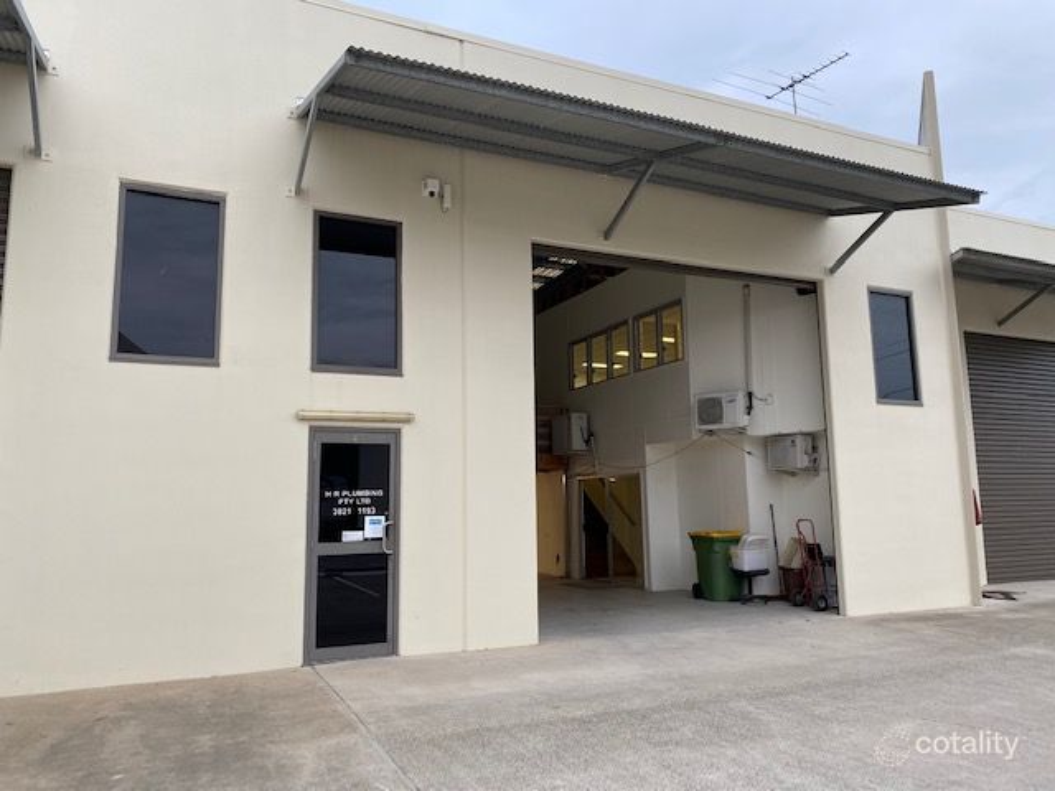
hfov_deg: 67.3
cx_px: 528
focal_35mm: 26
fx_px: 792
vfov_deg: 53.1
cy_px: 396
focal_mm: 4.25
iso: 50
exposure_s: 1/121
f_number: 1.8
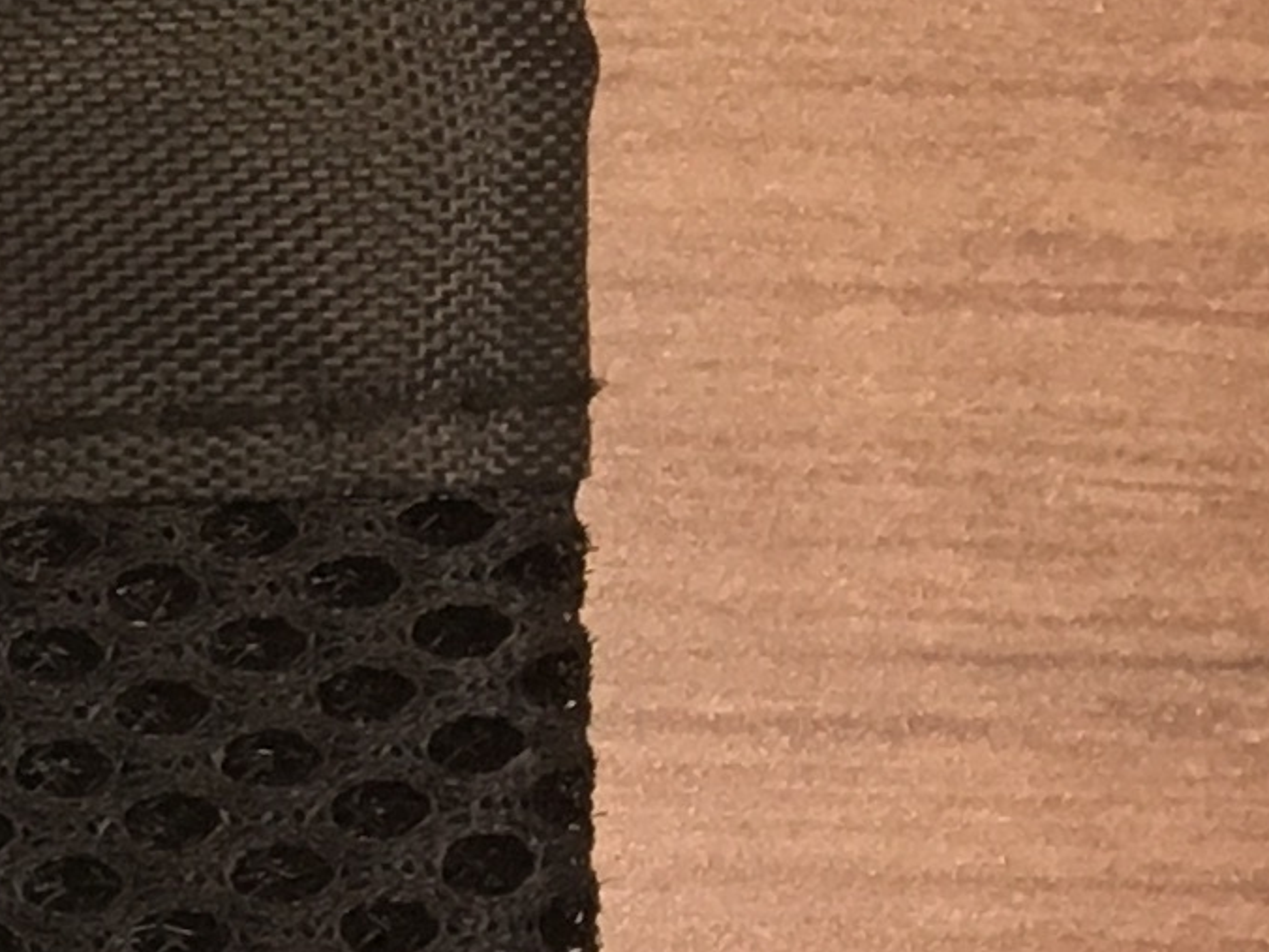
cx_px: -2487
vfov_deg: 8.5
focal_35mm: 173
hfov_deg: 9.2
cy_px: -216
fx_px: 6342
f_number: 2.2
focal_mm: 4.15
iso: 100
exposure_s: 1/30
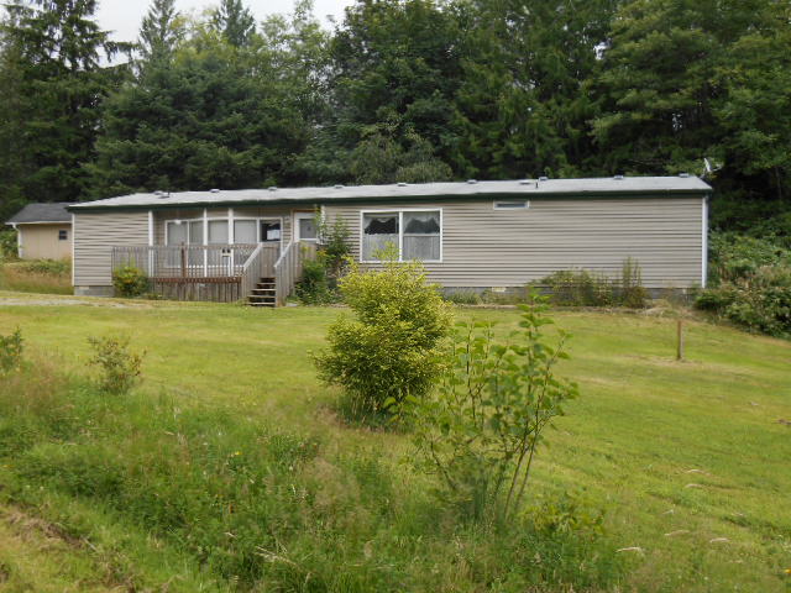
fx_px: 800
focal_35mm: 35
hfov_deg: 52.6
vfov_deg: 40.7
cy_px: 296
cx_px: 396
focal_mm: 6.3
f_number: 3.7
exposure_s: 1/250
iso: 80
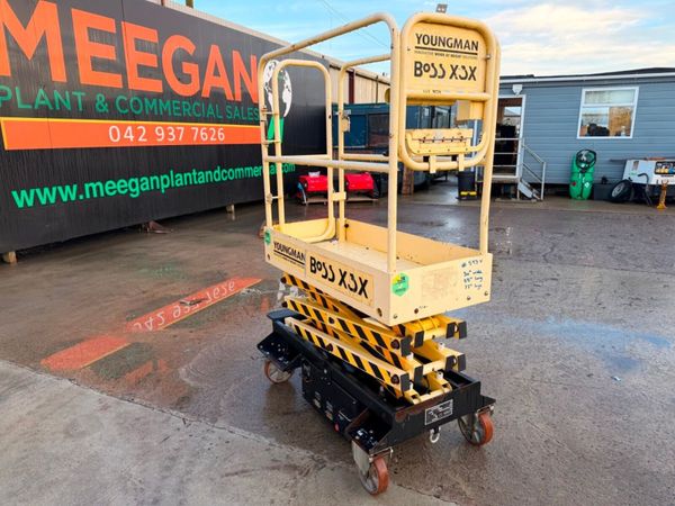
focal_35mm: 24
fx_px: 468
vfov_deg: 56.8
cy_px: 253
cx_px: 338
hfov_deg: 71.6
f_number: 1.78
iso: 64
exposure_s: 1/183
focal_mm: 6.76
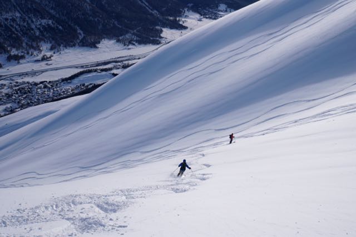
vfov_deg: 29.0
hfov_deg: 42.3
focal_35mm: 46
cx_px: 178
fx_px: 460
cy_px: 118
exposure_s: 1/2000
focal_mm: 31
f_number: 4
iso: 125
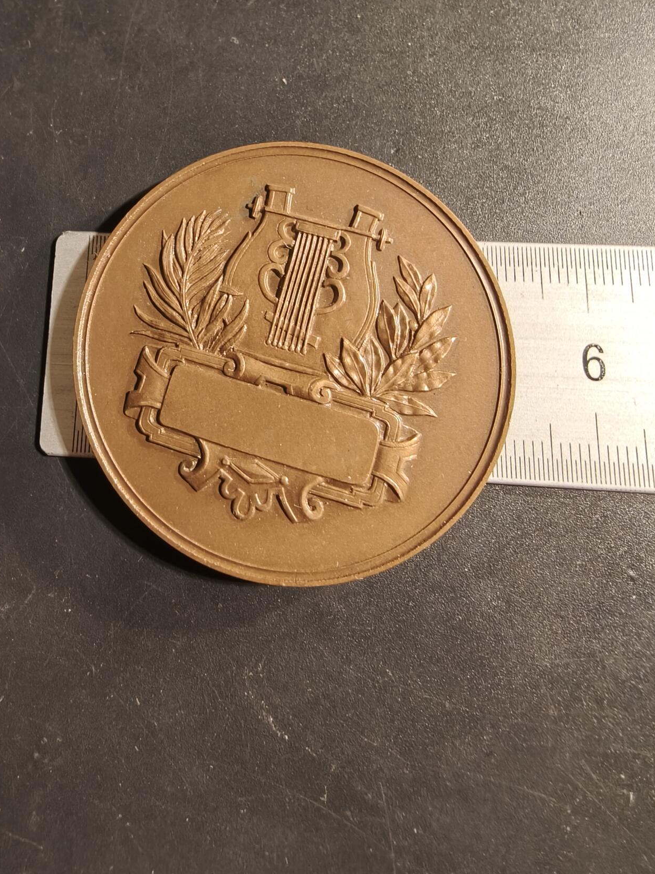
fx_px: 631
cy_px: 412
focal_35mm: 25
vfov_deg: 69.3
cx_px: 351
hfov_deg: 54.8
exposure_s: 1/65.9
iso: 160
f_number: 2
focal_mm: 2.32
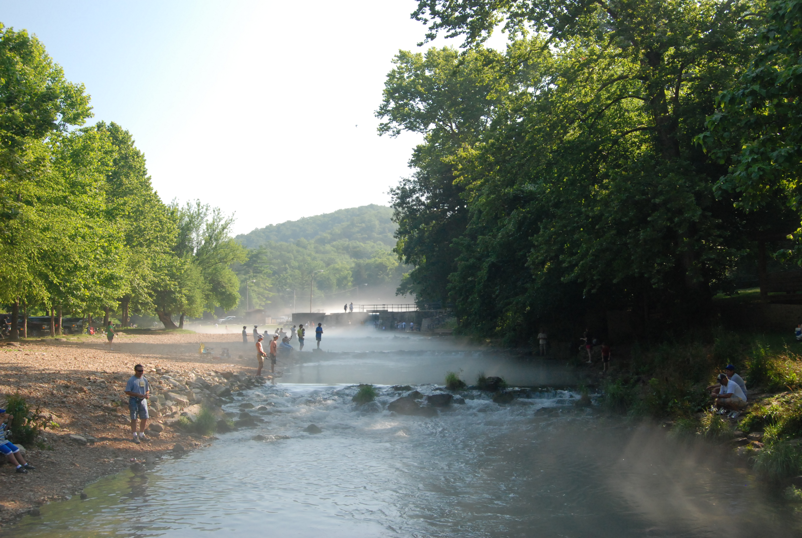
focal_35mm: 36
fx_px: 804
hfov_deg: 53.0
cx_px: 401
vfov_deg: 37.0
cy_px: 269
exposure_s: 1/200
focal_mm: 24
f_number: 8
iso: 800
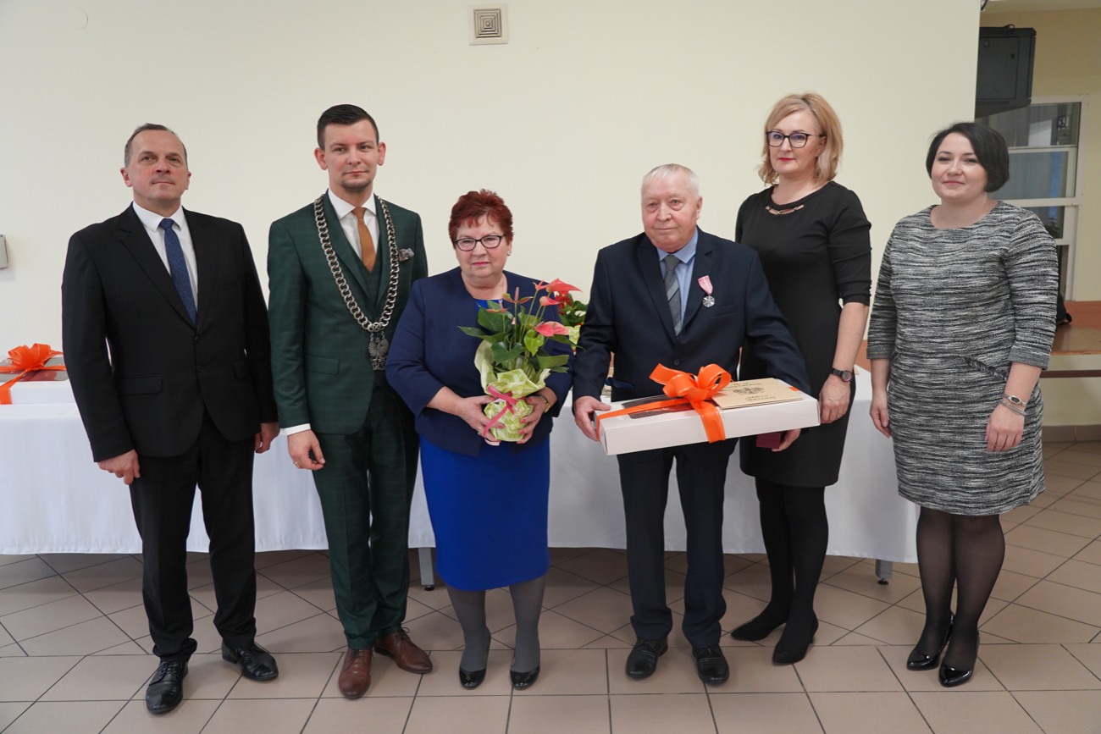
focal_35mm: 29
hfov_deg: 63.7
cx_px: 550
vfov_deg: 45.0
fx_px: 887
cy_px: 367
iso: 2500
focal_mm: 29
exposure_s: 1/160
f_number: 4
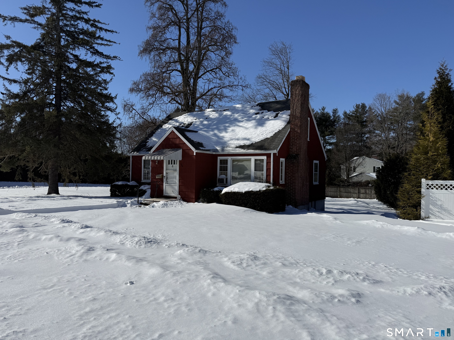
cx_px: 227
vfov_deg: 56.8
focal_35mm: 24
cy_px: 170
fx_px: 315
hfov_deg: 71.6
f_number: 1.78
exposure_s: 1/14286
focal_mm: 6.76
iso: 80
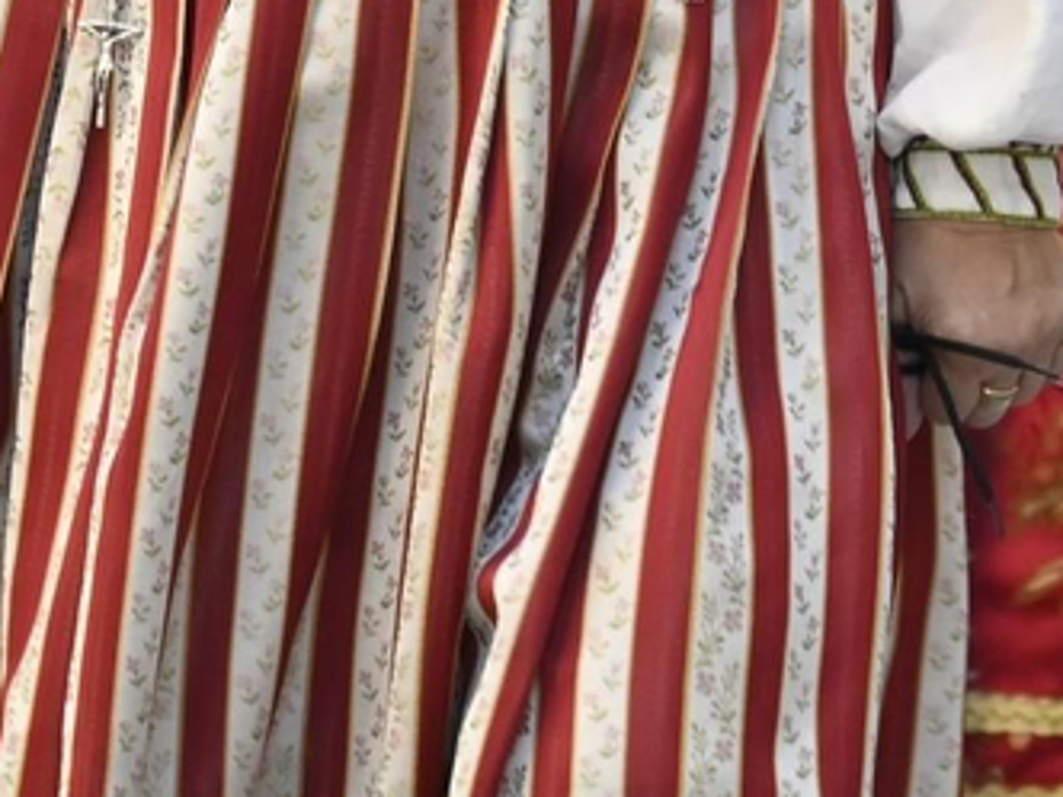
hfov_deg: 1.8
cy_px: -461
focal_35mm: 1078
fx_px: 33113
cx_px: 1188
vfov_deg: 1.4
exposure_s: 1/320
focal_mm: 155
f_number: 5.3
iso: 500
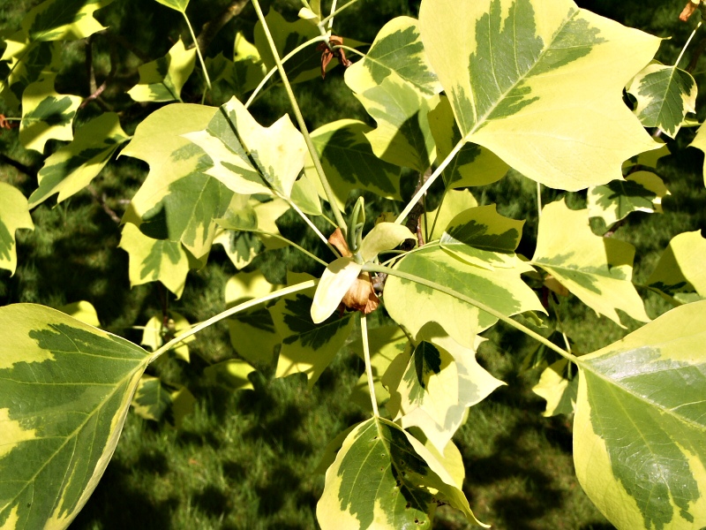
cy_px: 265
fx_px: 1591
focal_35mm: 78
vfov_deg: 18.9
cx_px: 353
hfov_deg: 25.0
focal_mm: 15.6
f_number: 8
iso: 64
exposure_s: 1/180
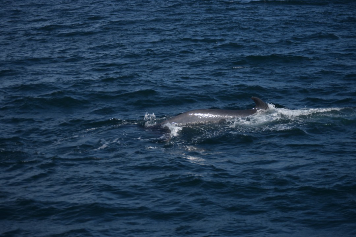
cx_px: 178
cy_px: 118
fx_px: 1112
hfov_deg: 18.2
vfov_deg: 12.2
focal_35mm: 112
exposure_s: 1/4000
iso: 200
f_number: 4.2
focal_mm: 75
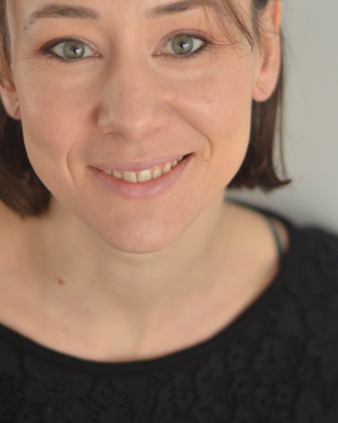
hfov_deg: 12.8
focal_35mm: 120
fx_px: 1500
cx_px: 127
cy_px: 80
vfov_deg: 15.9
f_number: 1.6
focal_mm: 50
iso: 400
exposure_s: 1/160
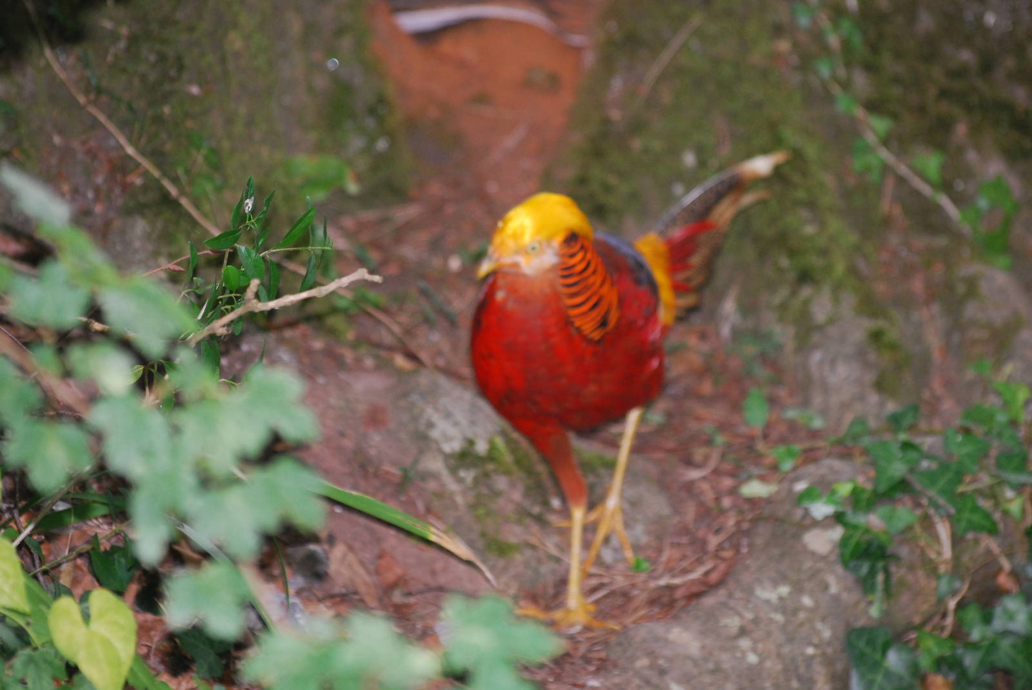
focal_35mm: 255
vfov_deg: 5.4
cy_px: 345
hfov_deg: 8.1
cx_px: 516
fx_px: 7319
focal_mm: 170
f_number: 4.8
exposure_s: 1/125
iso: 720
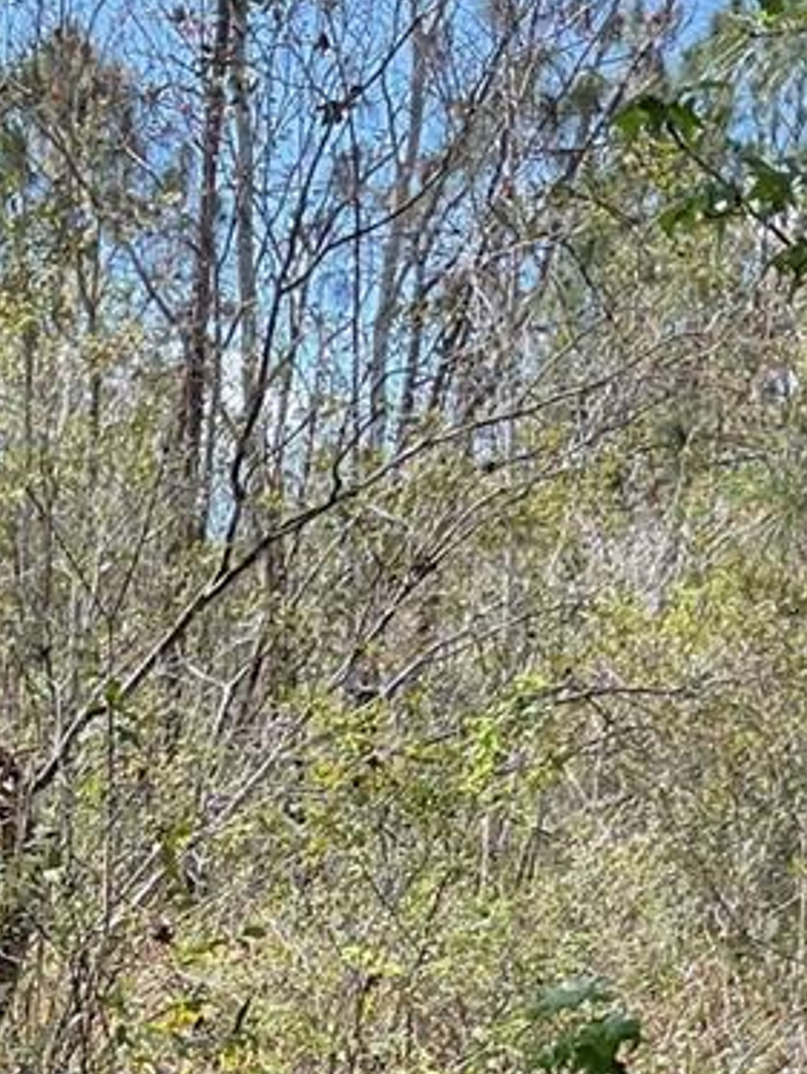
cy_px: 1505
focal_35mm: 93
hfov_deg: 15.1
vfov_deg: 19.0
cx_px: -264
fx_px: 2888
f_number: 1.8
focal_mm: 3
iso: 16
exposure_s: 1/360
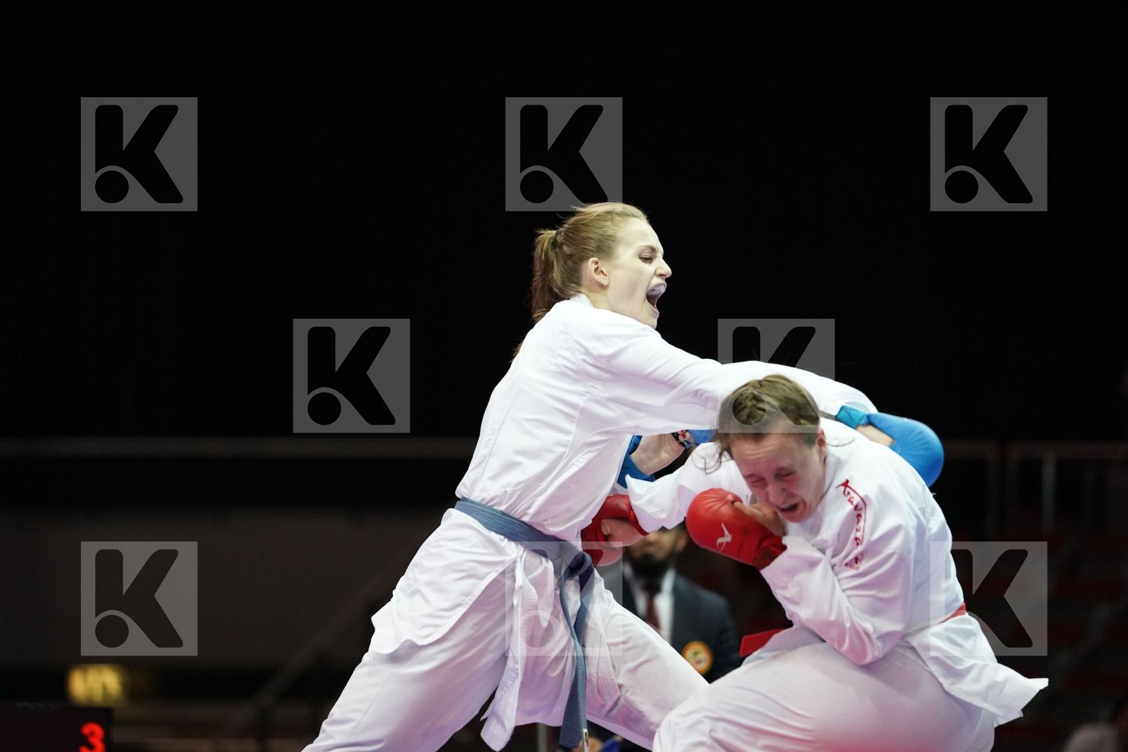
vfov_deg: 6.9
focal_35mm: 200
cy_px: 376
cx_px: 564
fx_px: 6266
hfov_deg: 10.3
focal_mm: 200
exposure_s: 1/1000
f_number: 2.8
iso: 4000
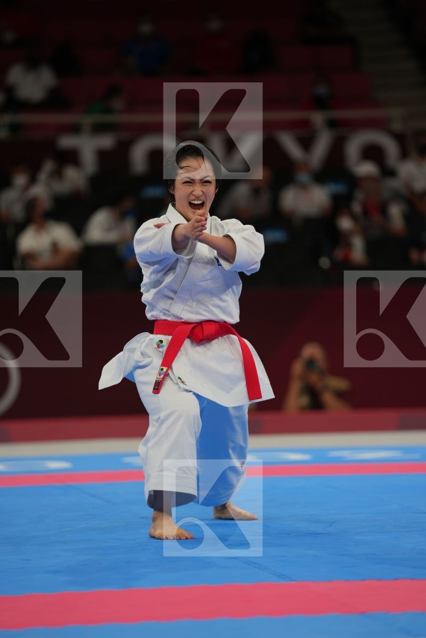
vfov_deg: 10.3
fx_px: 3550
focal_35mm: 200
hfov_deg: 6.9
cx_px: 213
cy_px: 319
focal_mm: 200
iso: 200
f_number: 2.8
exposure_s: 1/500
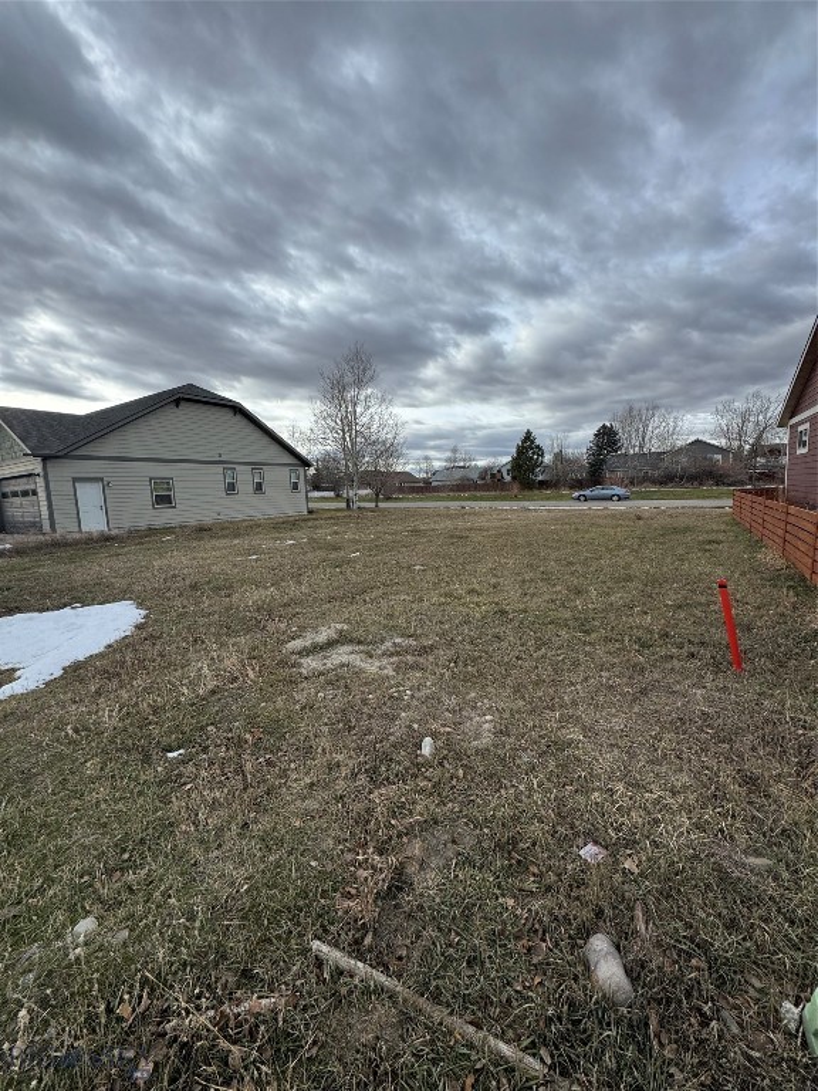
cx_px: 409
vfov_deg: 102.1
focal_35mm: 14
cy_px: 546
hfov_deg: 85.7
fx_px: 441
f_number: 2.2
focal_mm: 2.22
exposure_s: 1/944
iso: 40
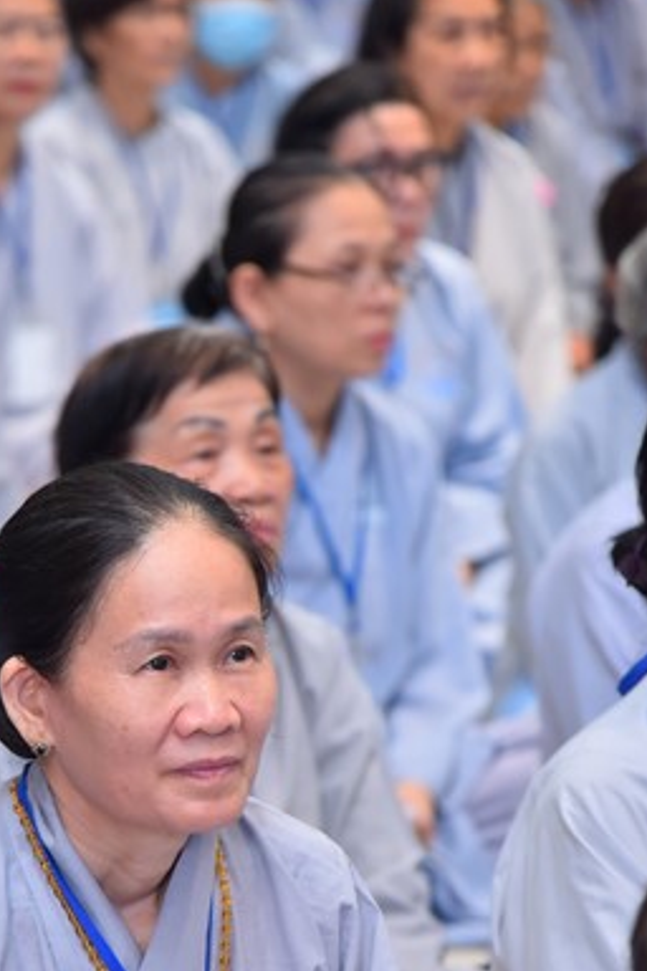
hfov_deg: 6.8
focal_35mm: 203
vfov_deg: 10.1
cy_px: 786
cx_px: 110
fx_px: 5472
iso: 1250
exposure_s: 1/100
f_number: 4.5
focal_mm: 120
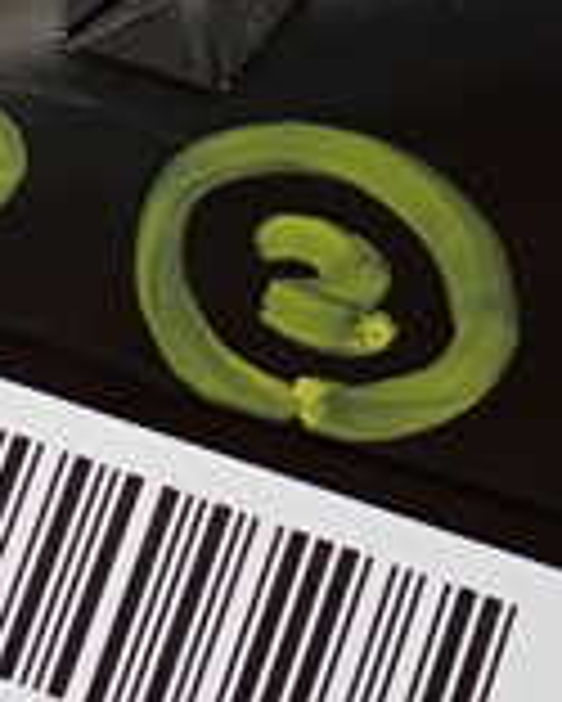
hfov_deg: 12.6
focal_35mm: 120
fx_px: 2493
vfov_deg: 15.9
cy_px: 603
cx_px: -58
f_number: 2.4
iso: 400
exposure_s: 1/30
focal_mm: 5.79
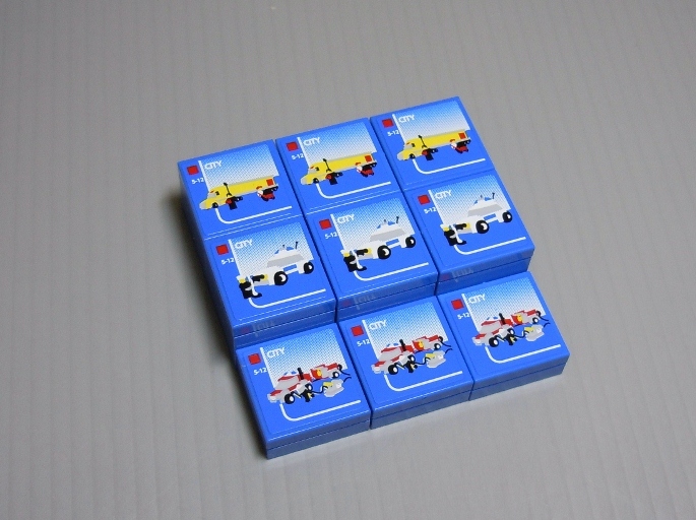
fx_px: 783
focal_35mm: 39
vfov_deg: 36.7
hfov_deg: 47.9
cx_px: 348
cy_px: 260
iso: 200
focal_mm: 7.1
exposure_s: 1/25
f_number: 3.7
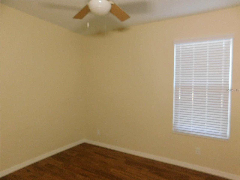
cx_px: 120
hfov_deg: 73.9
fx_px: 159
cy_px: 90
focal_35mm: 23
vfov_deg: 58.9
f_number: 3
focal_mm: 4
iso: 400
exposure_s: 1/25
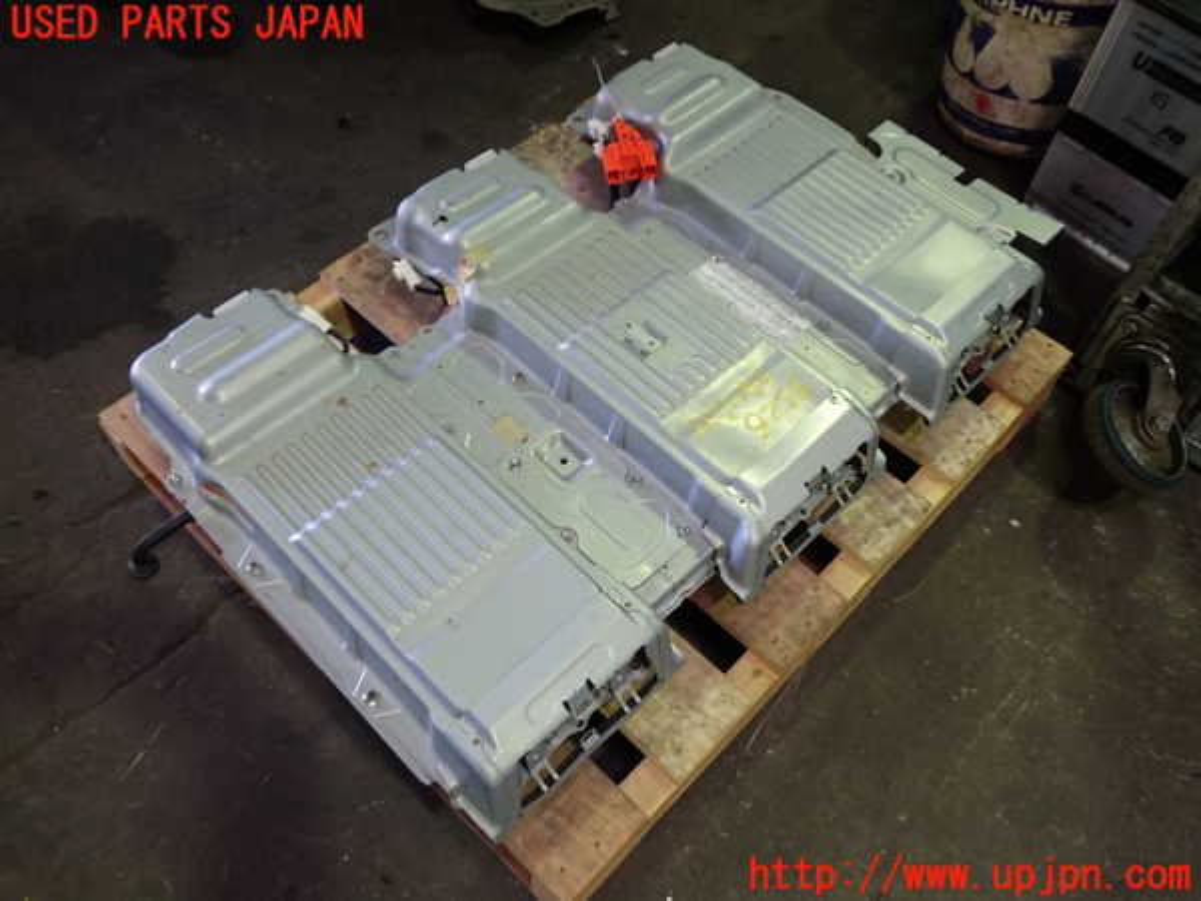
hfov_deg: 60.0
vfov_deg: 46.8
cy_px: 450
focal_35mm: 30
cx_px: 600
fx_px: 1041
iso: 200
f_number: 2.3
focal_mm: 5.4
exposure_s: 1/30
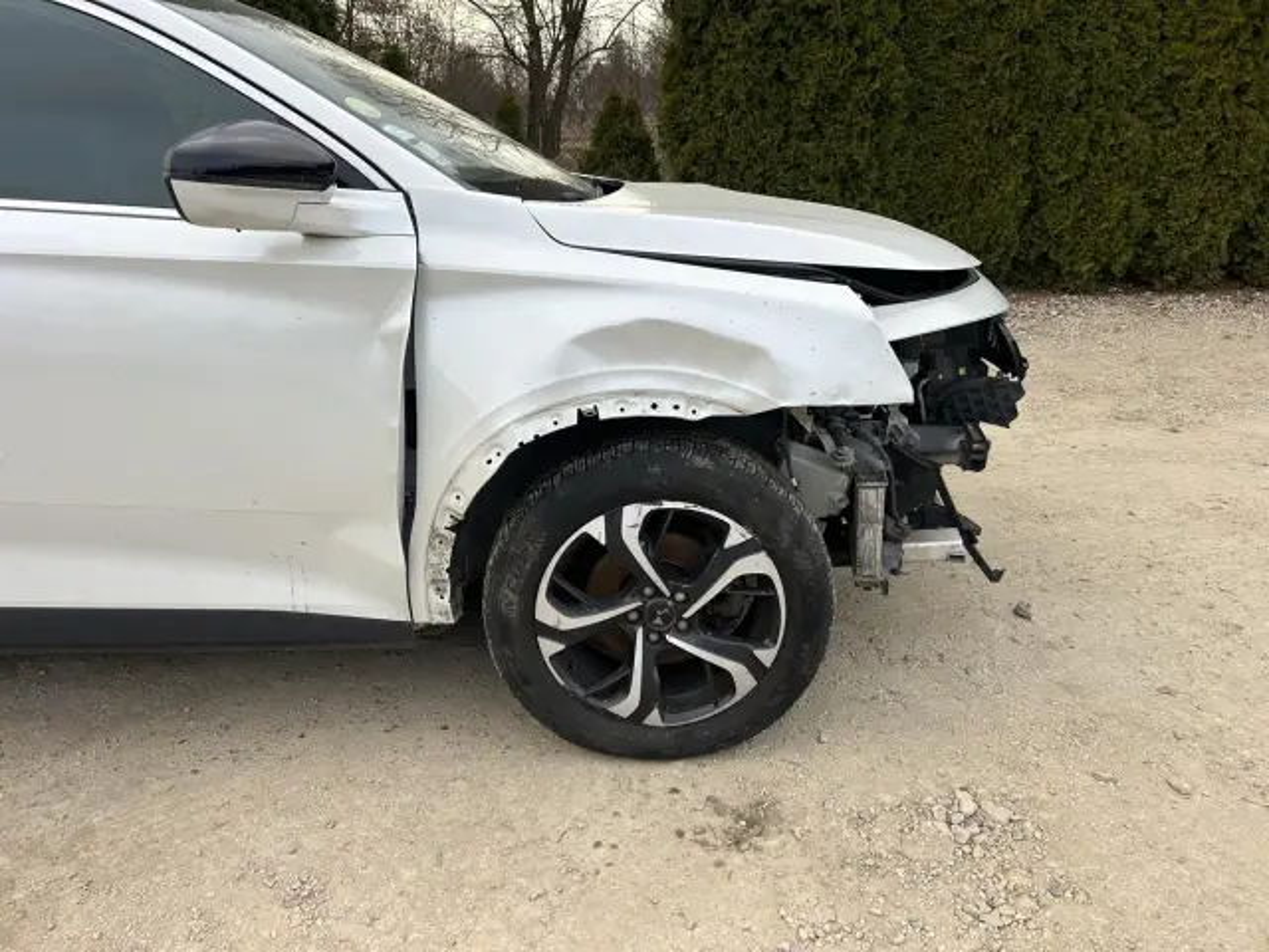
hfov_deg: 67.3
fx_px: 953
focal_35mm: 26
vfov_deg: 53.1
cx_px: 634
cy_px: 476
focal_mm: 5.7
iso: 50
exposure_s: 1/588
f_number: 1.5
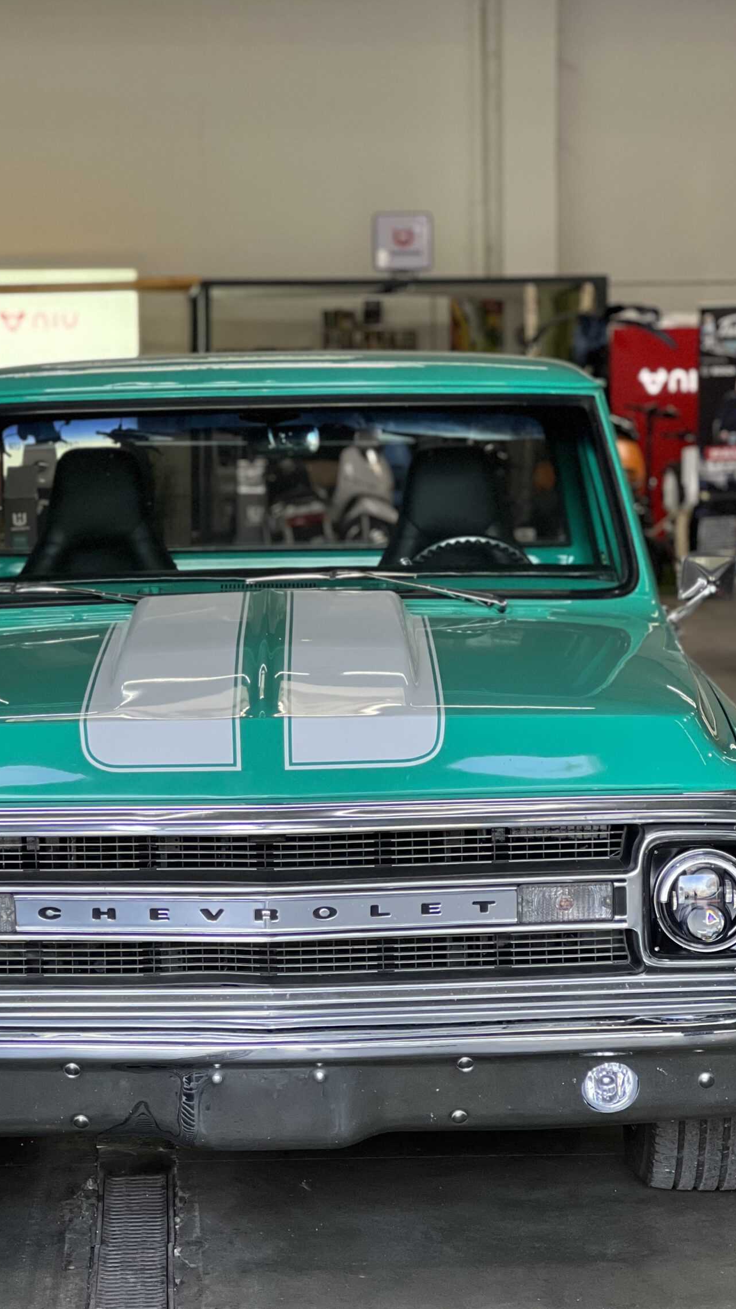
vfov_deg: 22.7
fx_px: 3262
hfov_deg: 12.9
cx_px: 257
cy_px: 693
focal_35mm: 94
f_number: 2.8
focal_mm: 9
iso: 250
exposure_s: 1/100
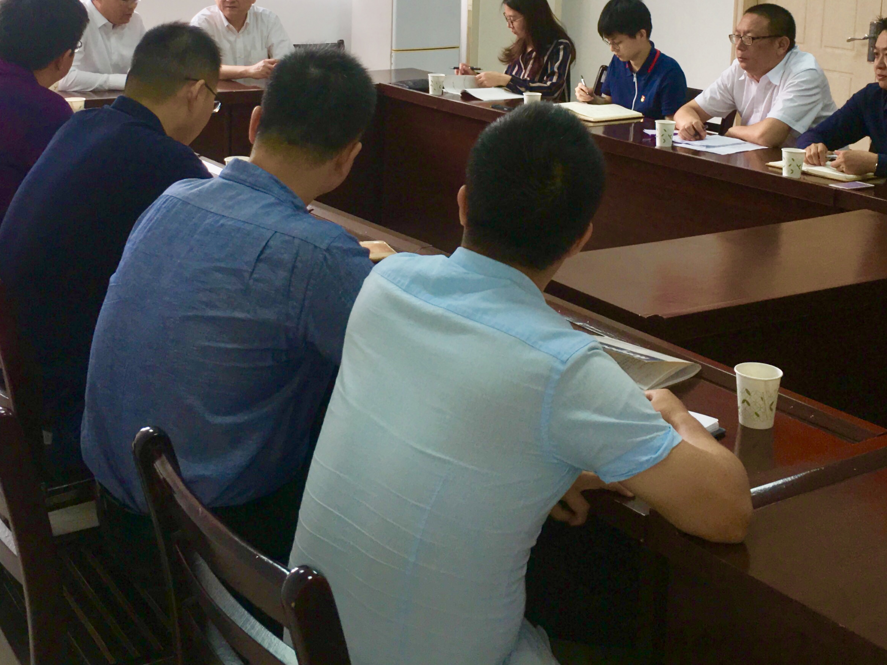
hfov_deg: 38.2
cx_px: 446
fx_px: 1281
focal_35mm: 50
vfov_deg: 28.3
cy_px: 100
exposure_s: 1/40
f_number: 2.2
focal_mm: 4.15
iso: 25
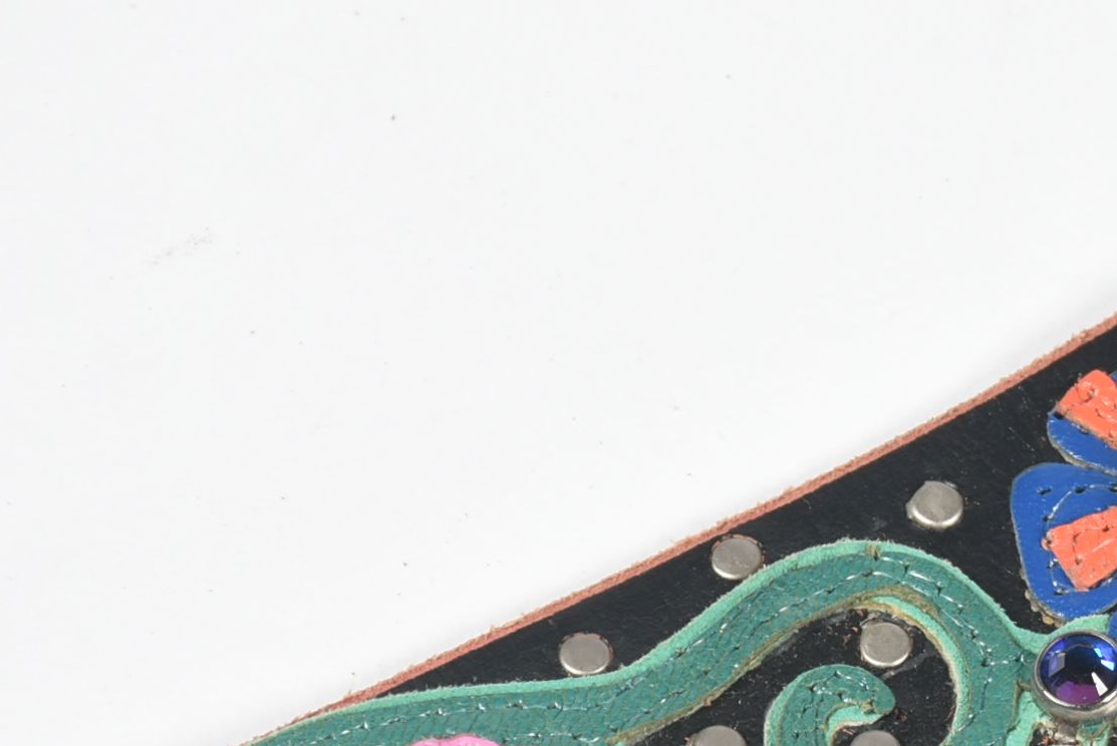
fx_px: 11272
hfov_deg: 5.6
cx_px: 1414
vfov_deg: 3.8
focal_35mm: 363
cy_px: 378
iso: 200
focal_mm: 90
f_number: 10
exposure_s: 1/125
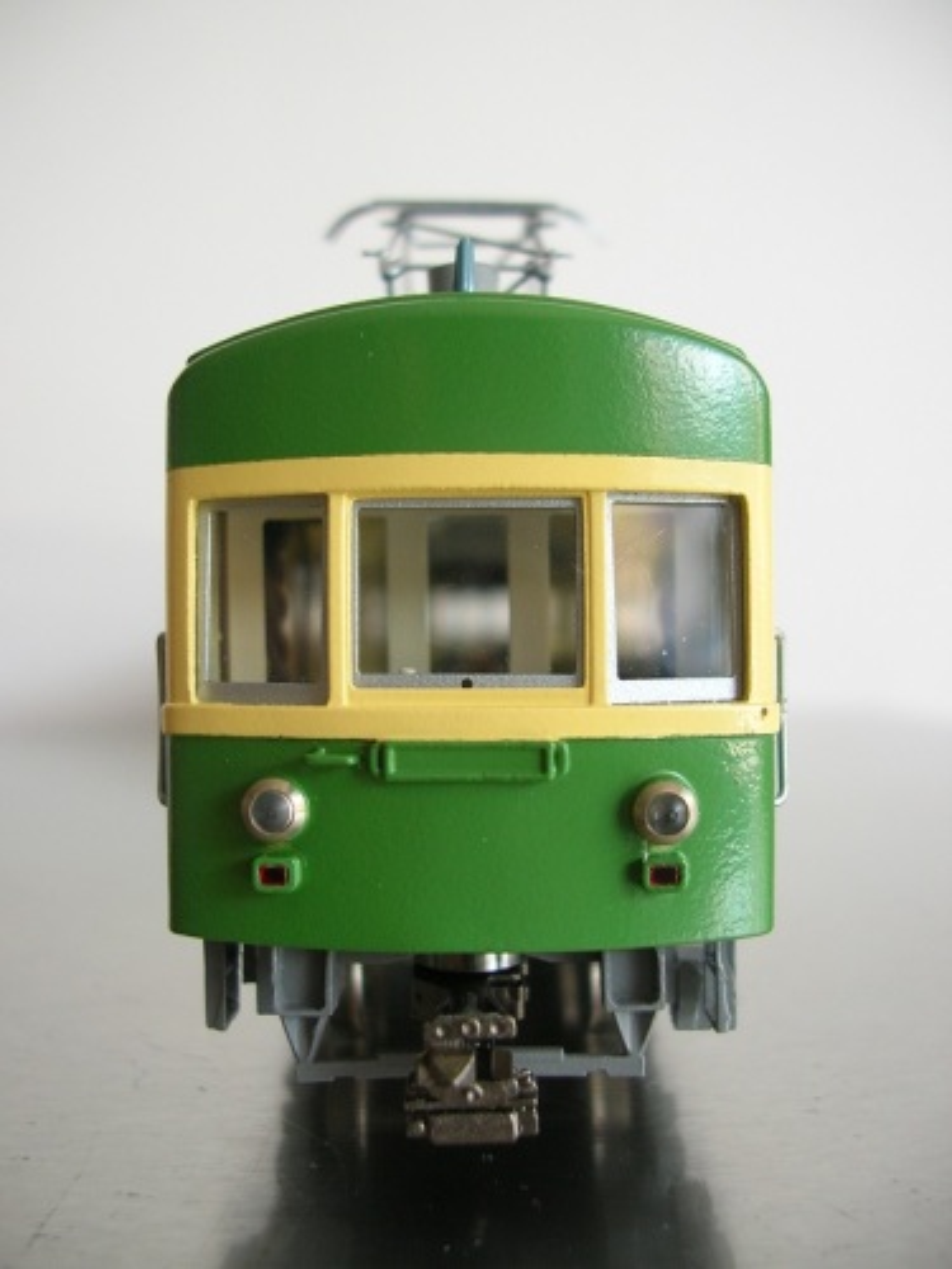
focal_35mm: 35
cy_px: 634
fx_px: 1283
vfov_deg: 52.6
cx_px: 476
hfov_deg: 40.7
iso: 50
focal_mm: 5.8
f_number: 2.8
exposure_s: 1/27.8
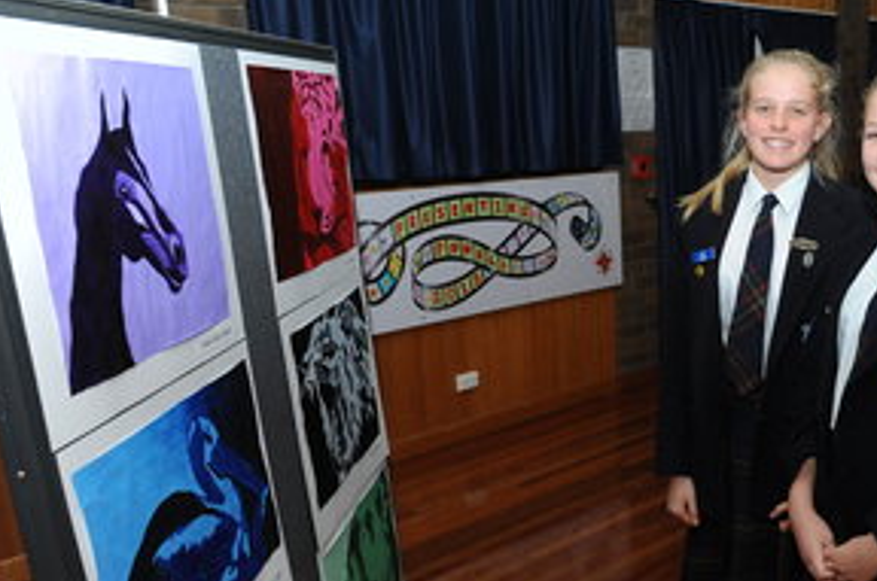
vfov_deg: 32.9
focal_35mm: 40
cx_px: 670
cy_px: 409
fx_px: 973
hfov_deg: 46.6
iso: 2000
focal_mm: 24
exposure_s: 1/60
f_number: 5
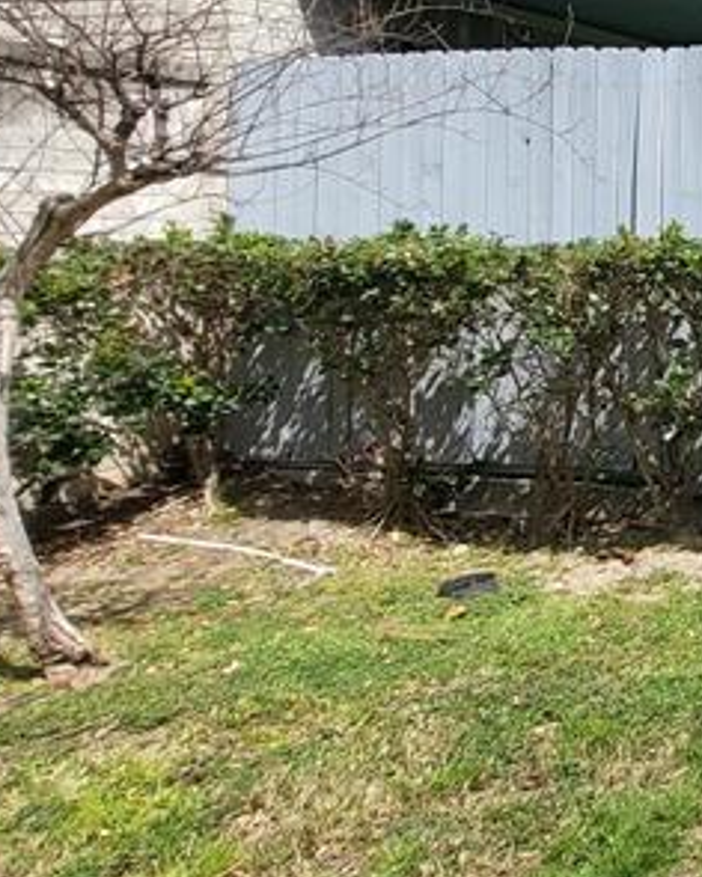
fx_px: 1143
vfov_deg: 40.4
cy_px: 187
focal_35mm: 44
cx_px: 1193
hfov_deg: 23.0
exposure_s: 1/1208
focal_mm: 1.74
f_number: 2.2
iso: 32
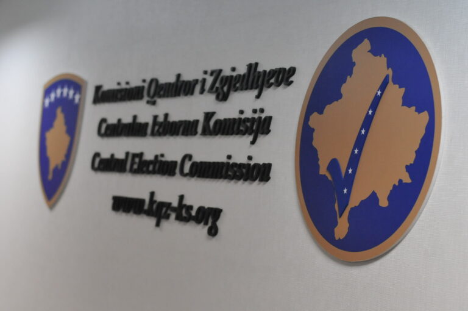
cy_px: 156
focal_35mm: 75
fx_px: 974
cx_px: 234
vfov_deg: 18.1
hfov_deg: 27.0
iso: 1600
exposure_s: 1/160
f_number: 2.2
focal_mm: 50
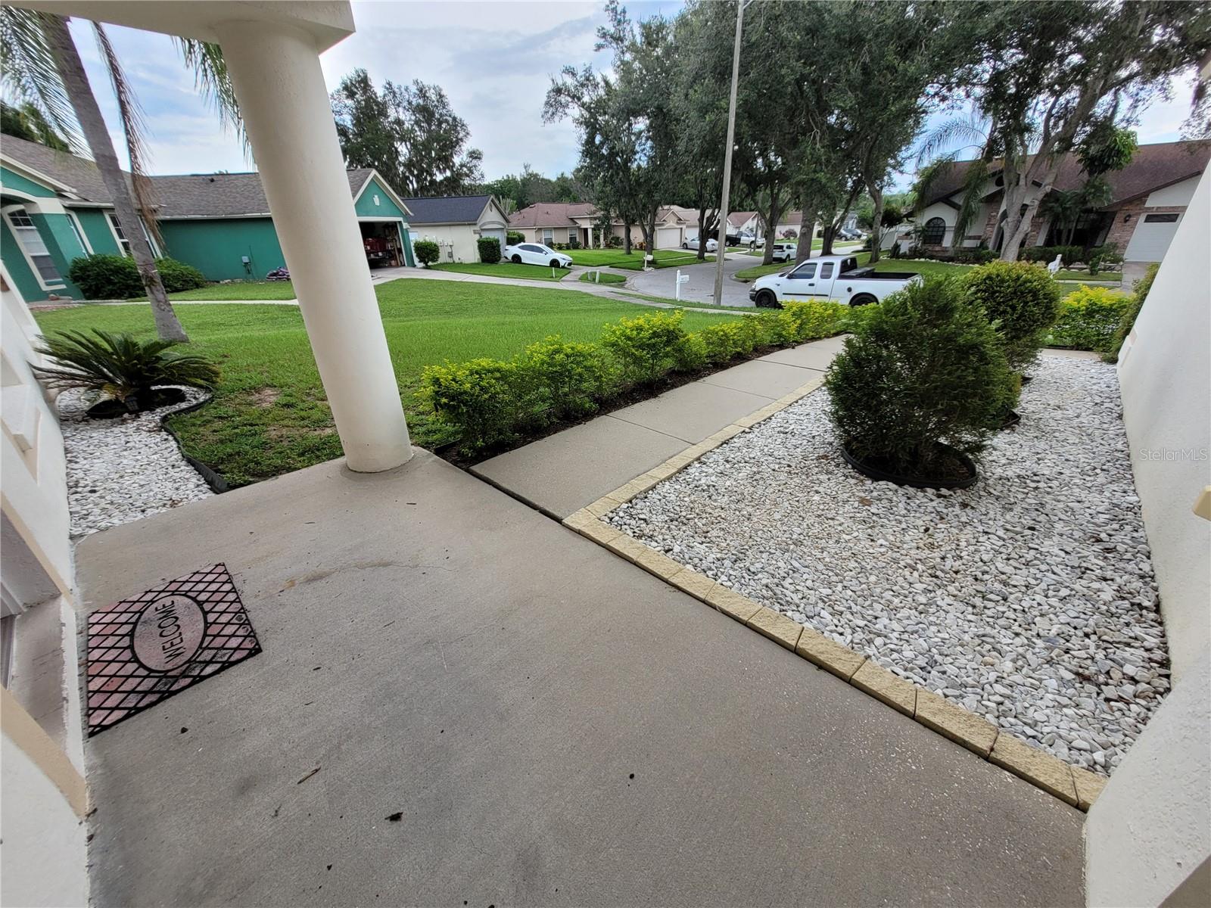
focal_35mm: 13
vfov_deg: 89.9
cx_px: 606
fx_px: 455
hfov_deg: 106.2
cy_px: 454
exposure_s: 1/417
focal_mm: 1.74
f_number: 2.2
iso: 40
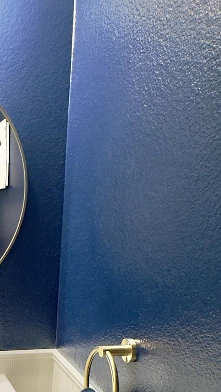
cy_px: 337
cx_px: -84
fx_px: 448
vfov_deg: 44.0
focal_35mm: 43
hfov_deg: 23.6
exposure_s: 1/60
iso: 160
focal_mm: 2.22
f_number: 2.2
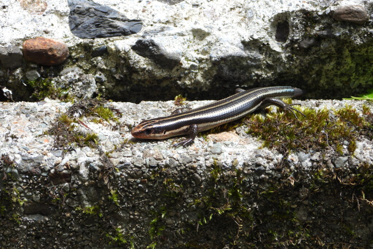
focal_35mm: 152
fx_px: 1575
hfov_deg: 13.5
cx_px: 186
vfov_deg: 9.0
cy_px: 115
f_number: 4
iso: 100
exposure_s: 1/400
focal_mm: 26.1
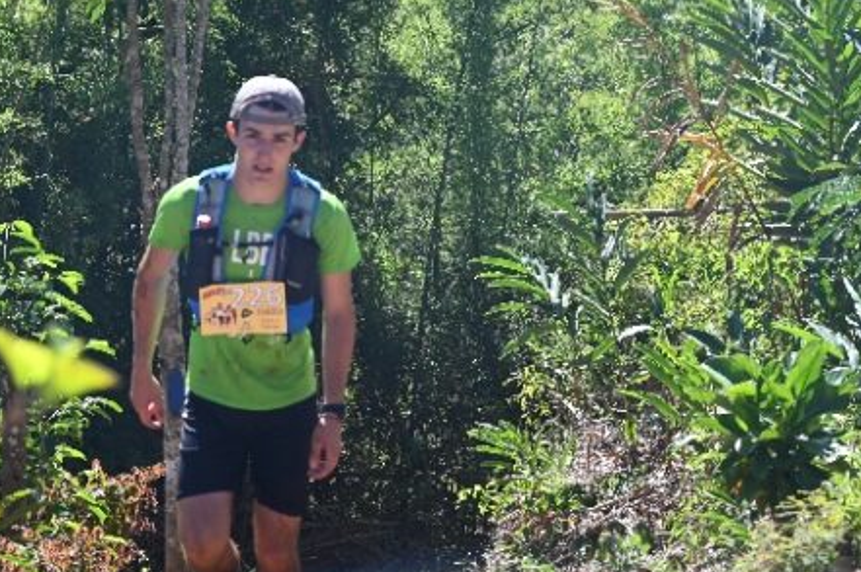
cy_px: 247
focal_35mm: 122
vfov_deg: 11.2
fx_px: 2915
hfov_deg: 16.8
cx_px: 430
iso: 110
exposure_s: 1/250
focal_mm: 70
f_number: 5.6
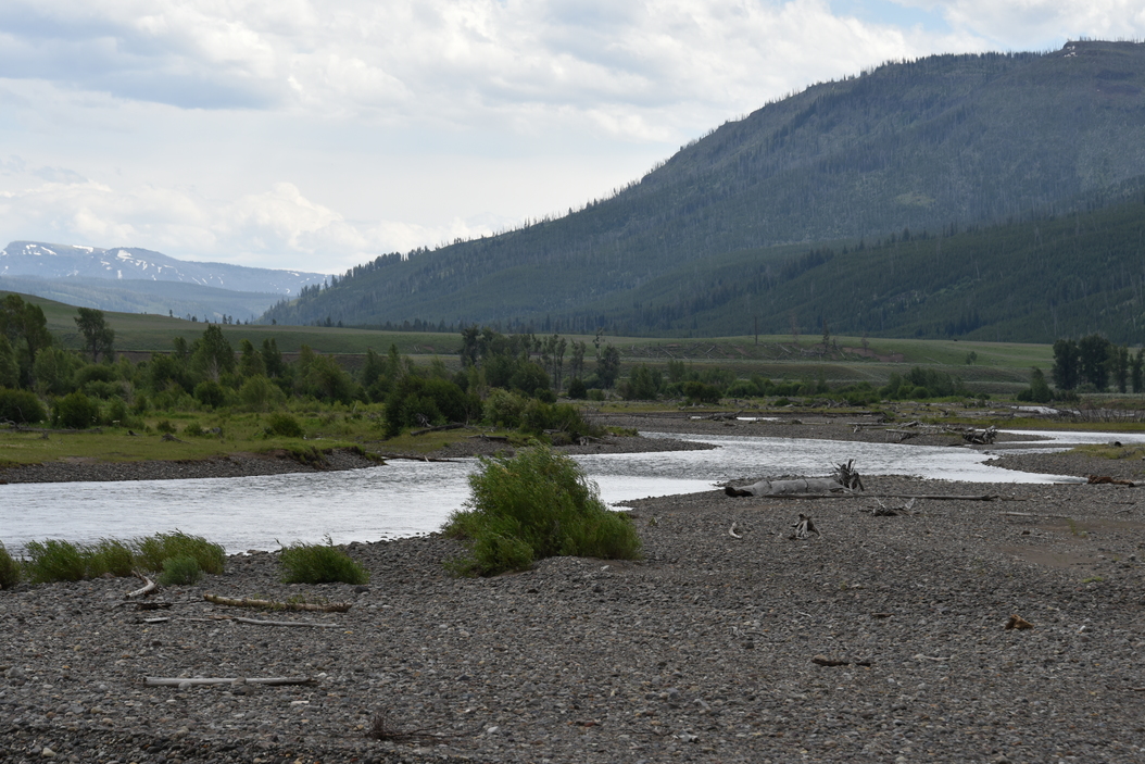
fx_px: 4326
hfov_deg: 15.1
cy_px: 348
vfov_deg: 10.1
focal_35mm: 136
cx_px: 548
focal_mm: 112
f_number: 8
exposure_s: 1/250
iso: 100
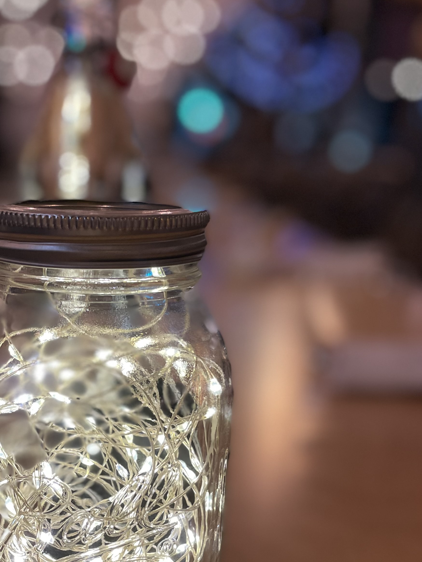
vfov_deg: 41.5
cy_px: 374
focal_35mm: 45
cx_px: 94
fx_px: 732
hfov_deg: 31.5
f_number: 1.6
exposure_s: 1/60
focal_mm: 4.2
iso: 125
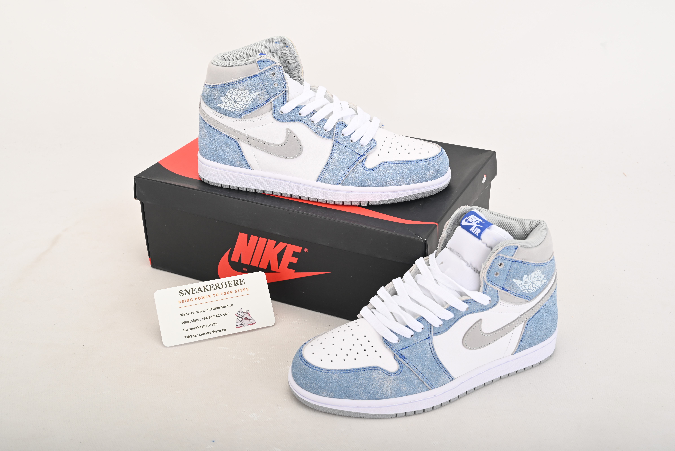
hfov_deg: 44.5
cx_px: 338
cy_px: 226
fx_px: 825
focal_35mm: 44
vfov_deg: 30.5
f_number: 11
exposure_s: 1/200
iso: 100
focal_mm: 44
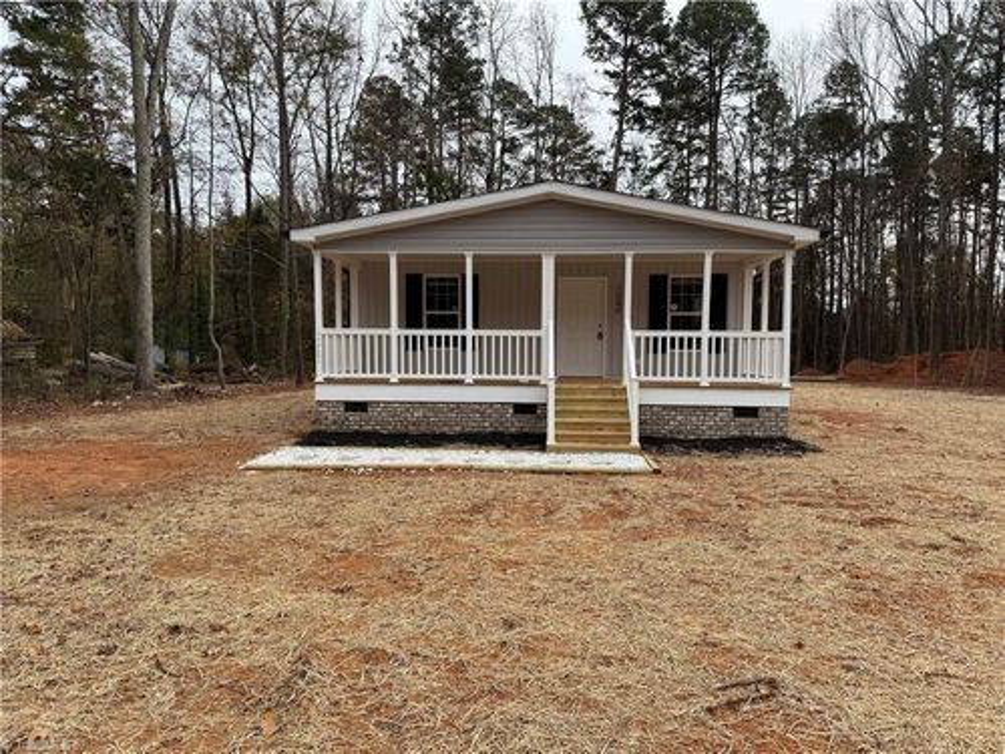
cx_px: 502
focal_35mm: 24
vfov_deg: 56.8
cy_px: 377
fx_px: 697
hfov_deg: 71.6
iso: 80
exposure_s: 1/1770
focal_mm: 6.76
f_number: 1.78
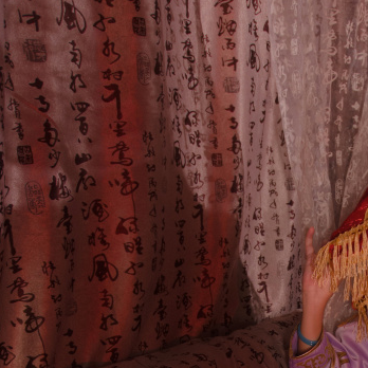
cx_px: 361
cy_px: 446
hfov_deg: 35.1
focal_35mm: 44
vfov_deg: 31.7
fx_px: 529
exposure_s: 1/25
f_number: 4
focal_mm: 10
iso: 400
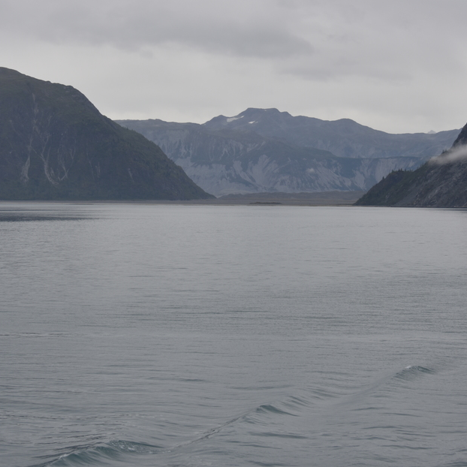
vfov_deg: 17.7
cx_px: 244
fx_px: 1496
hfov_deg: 17.7
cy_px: 154
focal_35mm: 98
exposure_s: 1/125
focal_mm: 56
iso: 100
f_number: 5.6
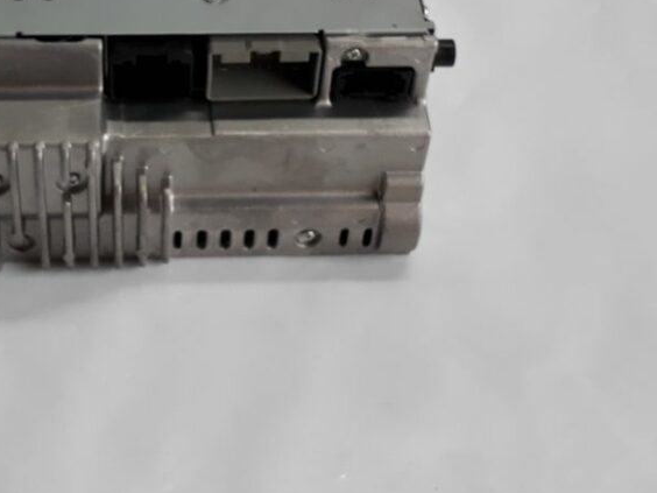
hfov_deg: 28.6
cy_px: 112
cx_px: 168
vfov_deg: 21.7
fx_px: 1272
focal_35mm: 67
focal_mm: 3.6
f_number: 1.9
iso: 64
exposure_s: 1/33
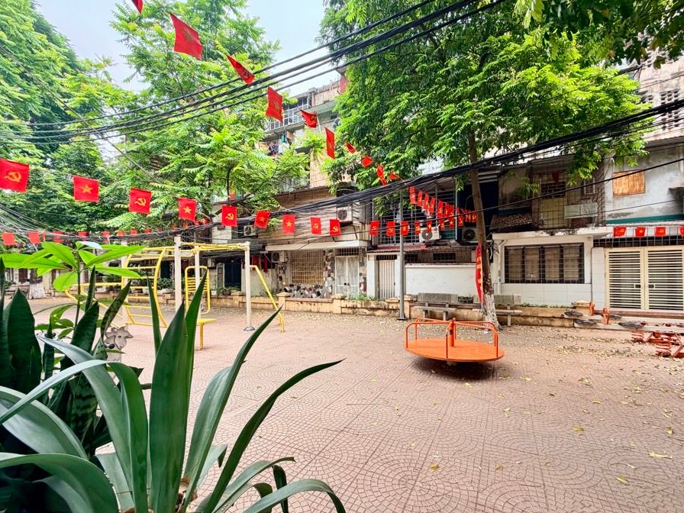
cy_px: 270
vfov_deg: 78.0
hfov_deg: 94.5
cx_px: 347
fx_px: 316
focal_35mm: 16
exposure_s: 1/139
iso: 64
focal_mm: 2.22
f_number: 2.2
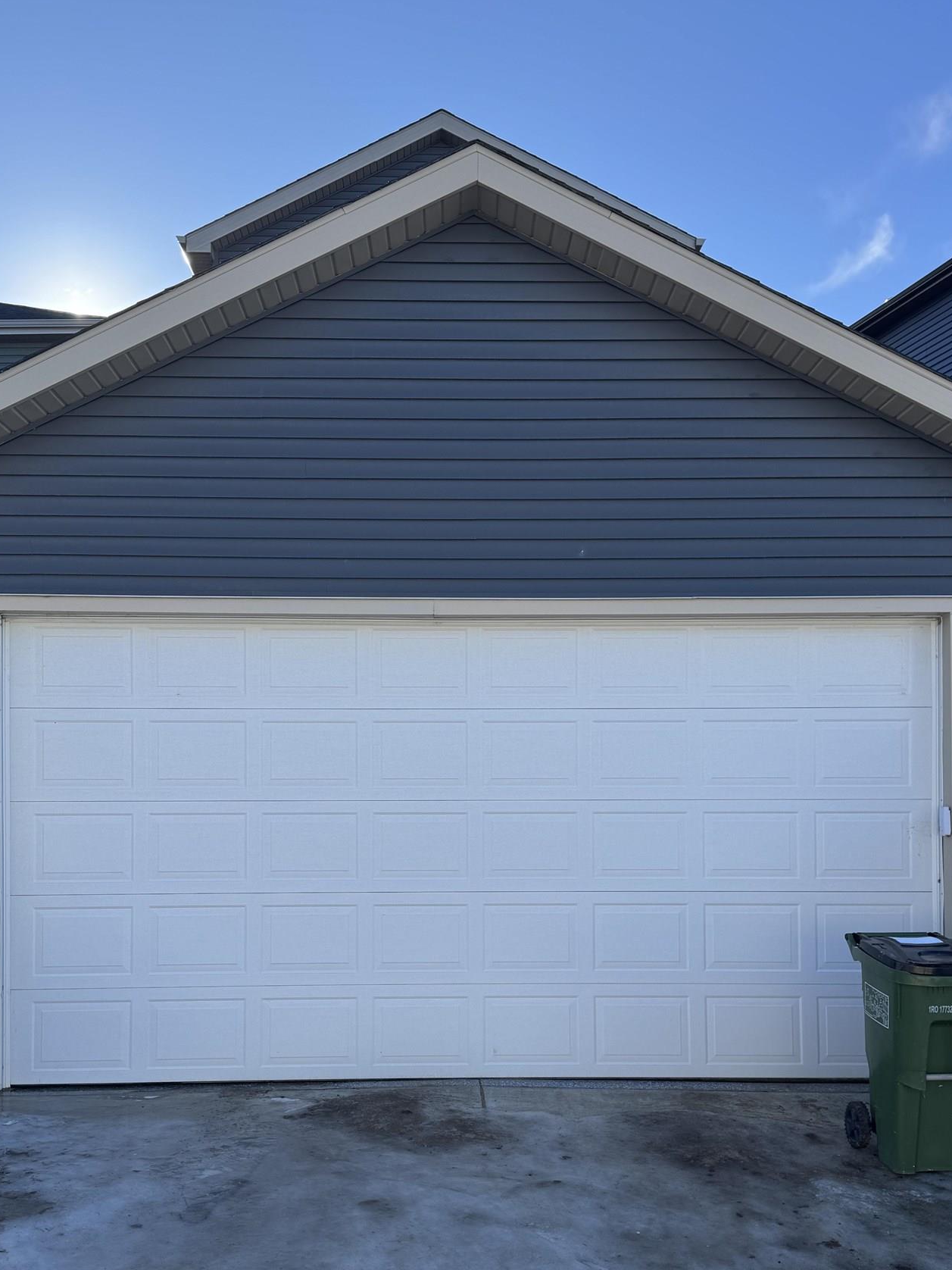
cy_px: 785
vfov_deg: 54.8
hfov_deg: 42.9
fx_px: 1210
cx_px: 452
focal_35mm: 33
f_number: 1.78
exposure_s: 1/2415
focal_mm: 6.76
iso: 80
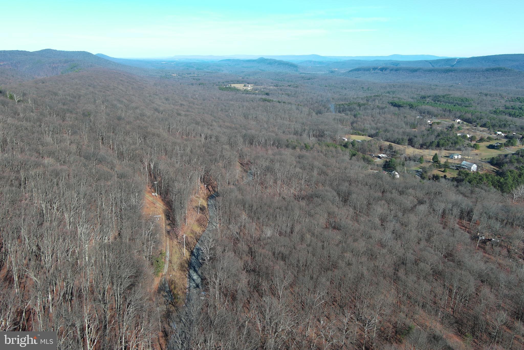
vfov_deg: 45.0
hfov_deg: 63.7
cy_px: 175
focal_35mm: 29
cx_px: 262
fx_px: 422
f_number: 2.8
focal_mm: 10.57
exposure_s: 1/755
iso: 100
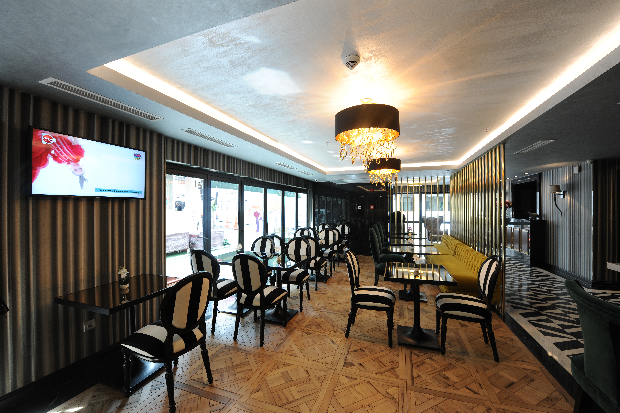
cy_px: 206
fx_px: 241
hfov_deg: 104.3
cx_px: 310
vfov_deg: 81.2
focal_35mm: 14
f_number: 5.6
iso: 400
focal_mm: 14
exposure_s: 1/25
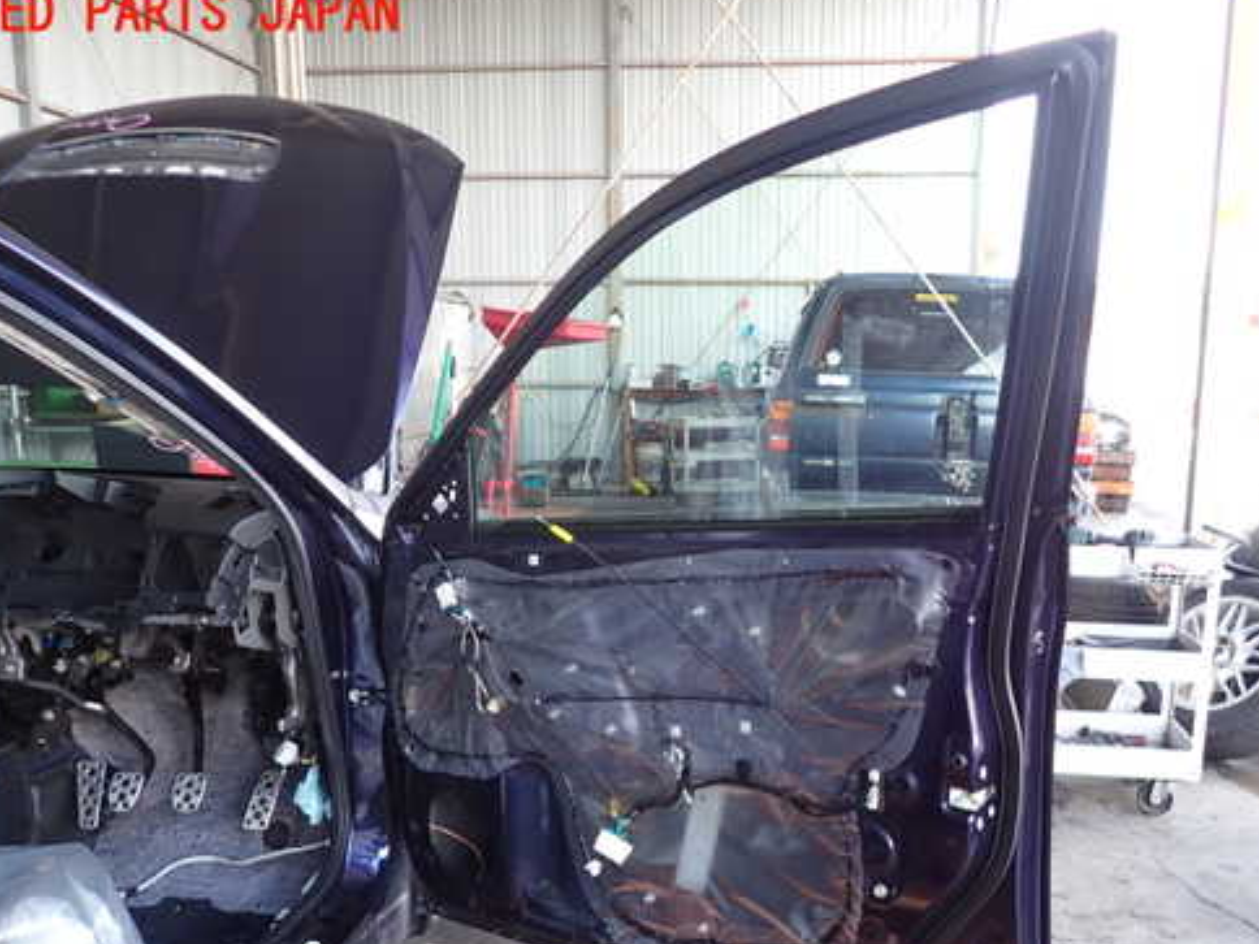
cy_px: 567
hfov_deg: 58.2
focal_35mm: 31
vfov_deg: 45.2
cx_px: 708
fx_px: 1127
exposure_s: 1/100
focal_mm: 4.5
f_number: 2
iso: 160
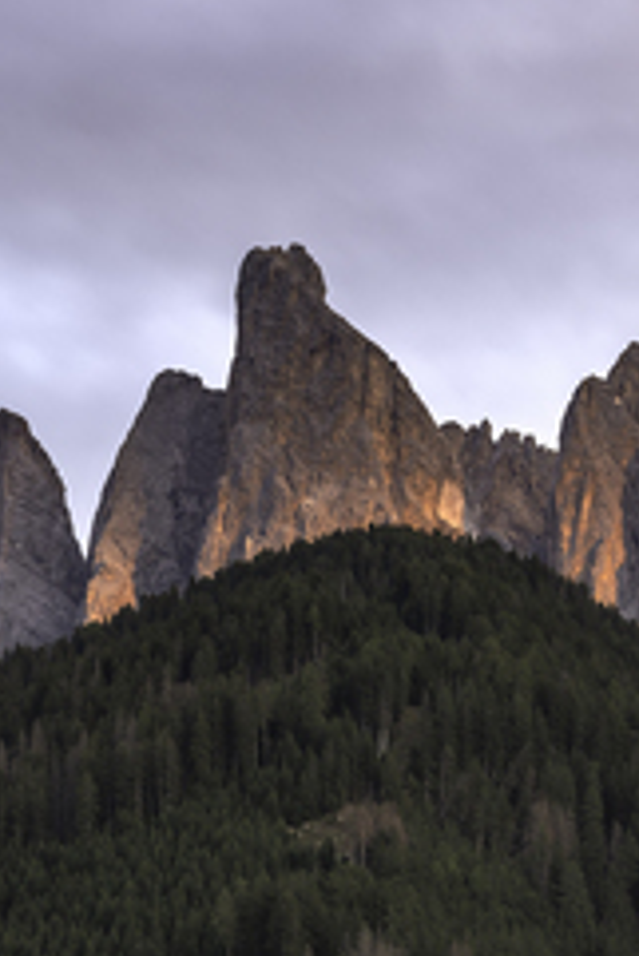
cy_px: 805
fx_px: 4413
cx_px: 885
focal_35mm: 166
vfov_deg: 12.3
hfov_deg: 8.1
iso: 31
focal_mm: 58
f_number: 13
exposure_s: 3
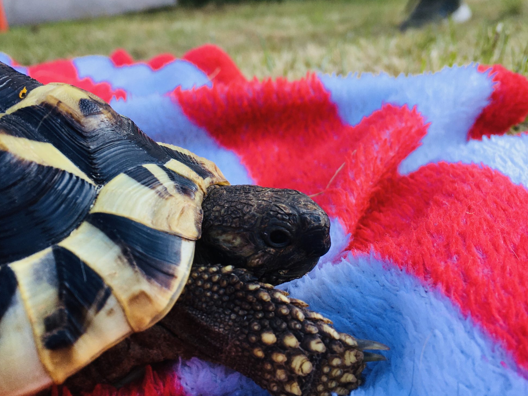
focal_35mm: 38
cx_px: 291
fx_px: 580
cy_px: 165
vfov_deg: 37.6
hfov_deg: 48.9
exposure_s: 1/204
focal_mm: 4.15
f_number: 2.2
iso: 25
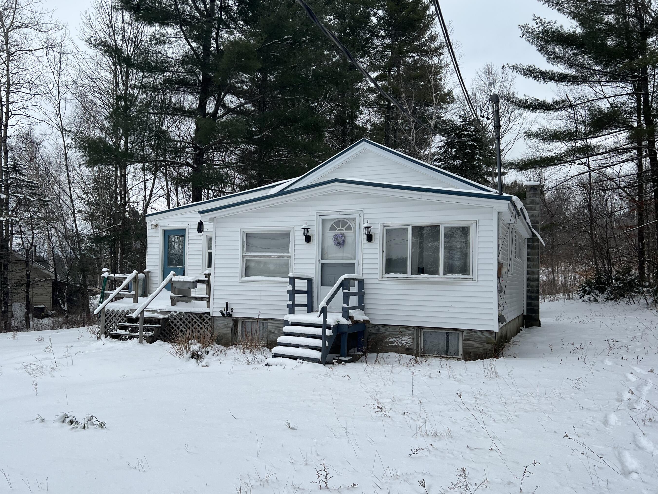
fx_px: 551
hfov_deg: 61.6
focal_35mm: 29
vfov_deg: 48.2
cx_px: 303
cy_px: 264
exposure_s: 1/2994
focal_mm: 5.7
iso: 50
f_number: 1.5
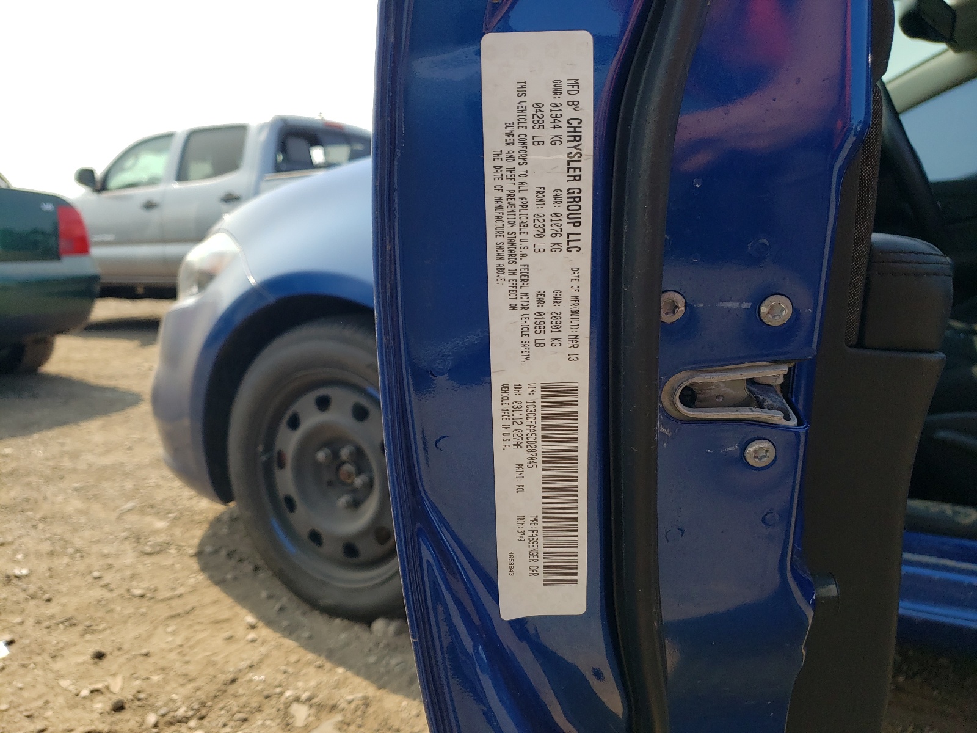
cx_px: 488
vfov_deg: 53.1
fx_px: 734
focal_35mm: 26
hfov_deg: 67.3
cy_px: 366
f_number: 1.5
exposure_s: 1/1667
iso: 50
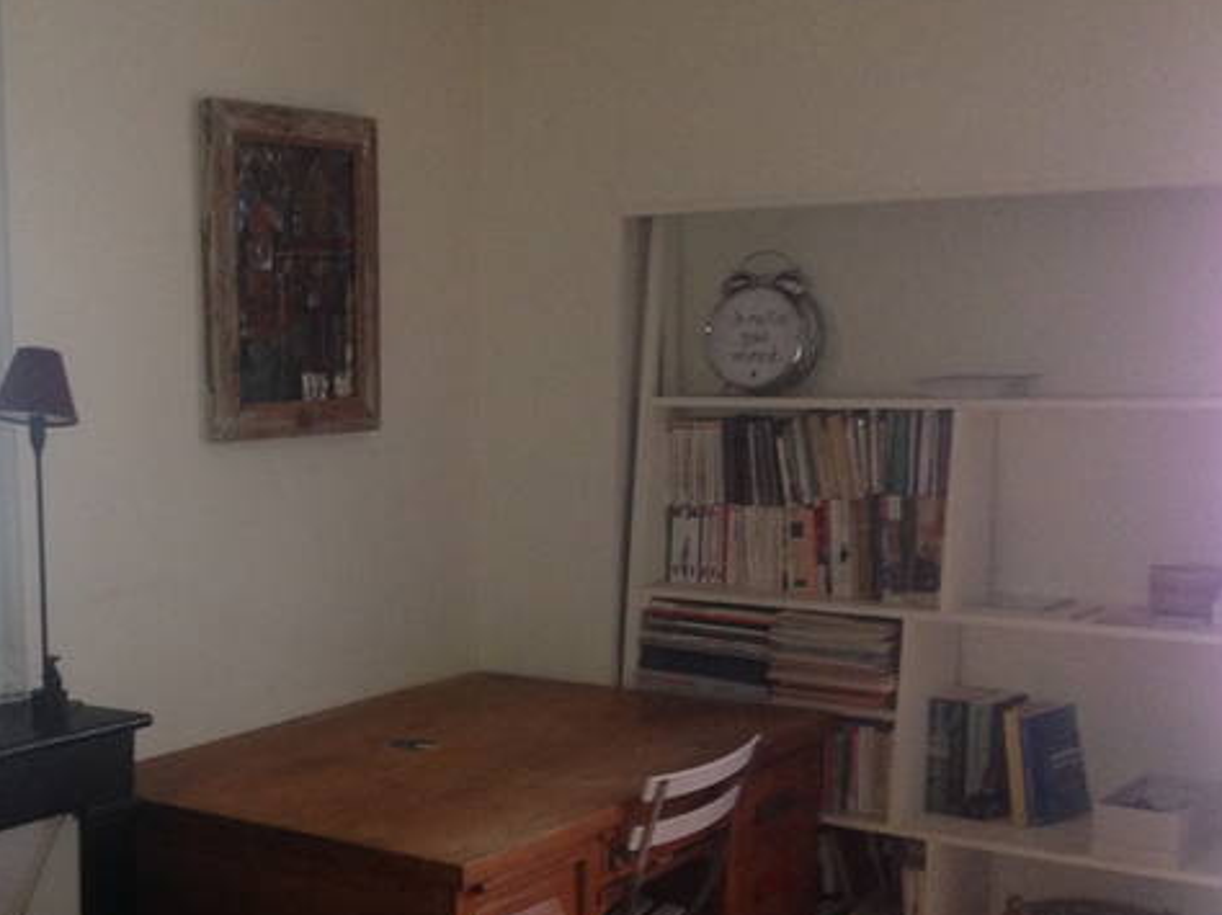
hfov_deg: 33.8
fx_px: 1941
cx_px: 227
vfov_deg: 26.3
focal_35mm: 55
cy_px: 644
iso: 200
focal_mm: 4.12
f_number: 2.4
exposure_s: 1/16
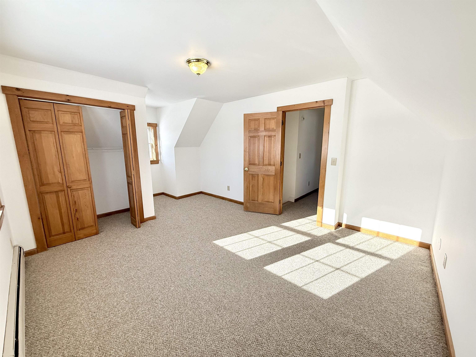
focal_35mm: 14
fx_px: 193
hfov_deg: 102.1
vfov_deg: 85.7
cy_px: 178
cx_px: 238
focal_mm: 2.22
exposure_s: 1/321
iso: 50
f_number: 2.2
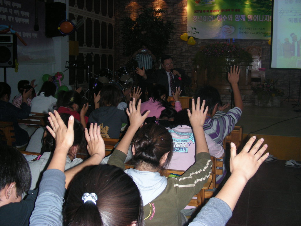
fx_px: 330
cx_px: 150
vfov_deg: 37.7
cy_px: 113
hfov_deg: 49.0
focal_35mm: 38
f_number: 3.5
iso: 116
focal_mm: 6.3
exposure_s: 1/60
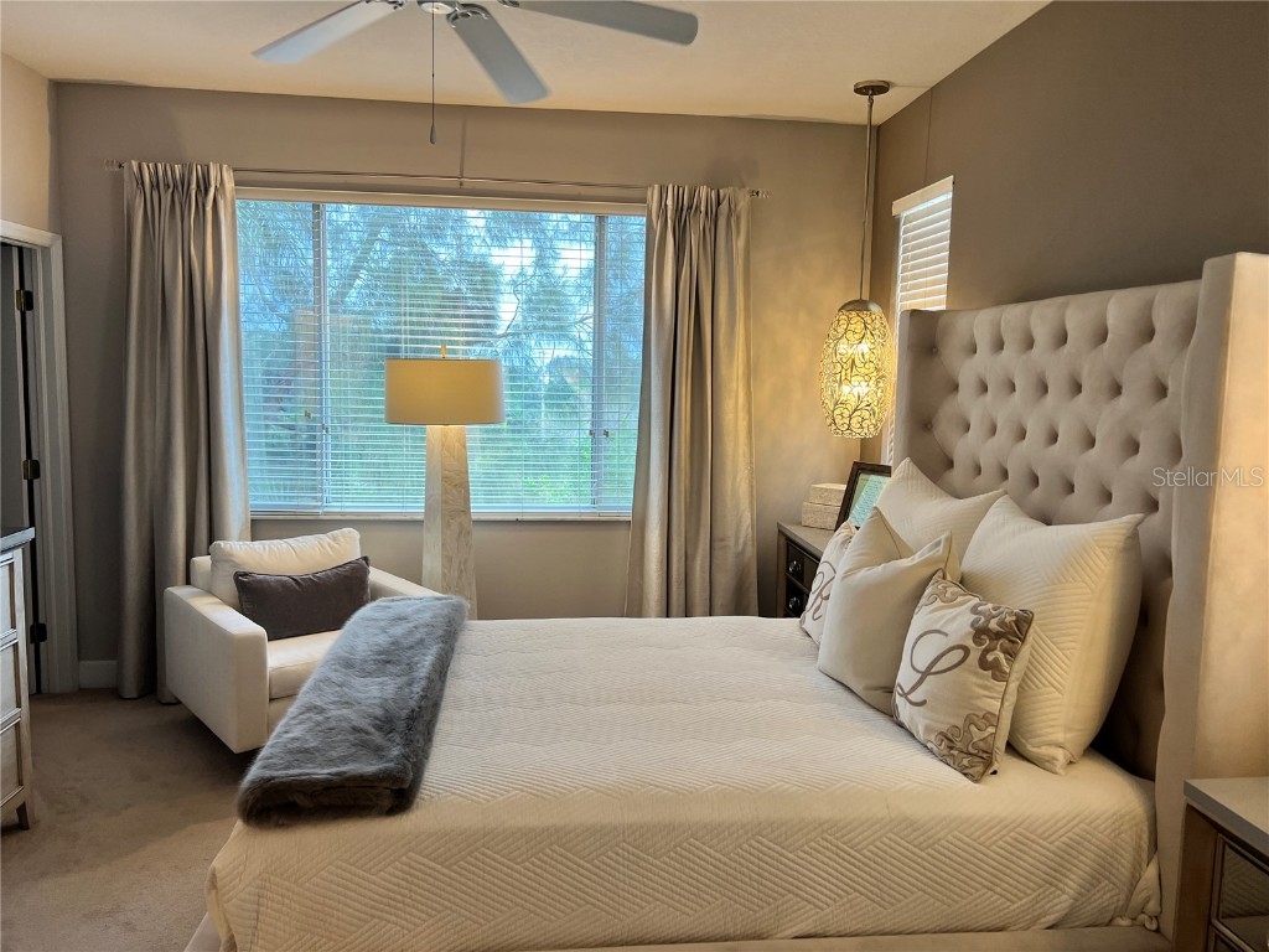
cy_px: 476
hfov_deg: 67.3
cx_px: 634
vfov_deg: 53.1
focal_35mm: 26
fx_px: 953
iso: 80
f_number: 1.5
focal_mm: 5.7
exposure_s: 1/120
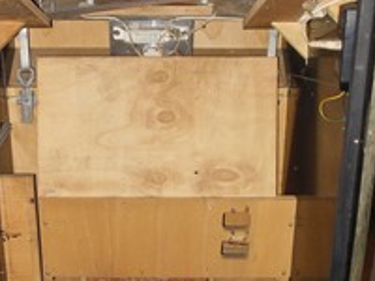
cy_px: 174
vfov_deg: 26.0
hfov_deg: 34.1
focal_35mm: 56
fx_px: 607
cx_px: 135
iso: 200
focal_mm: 4.5
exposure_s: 1/25
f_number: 3.2
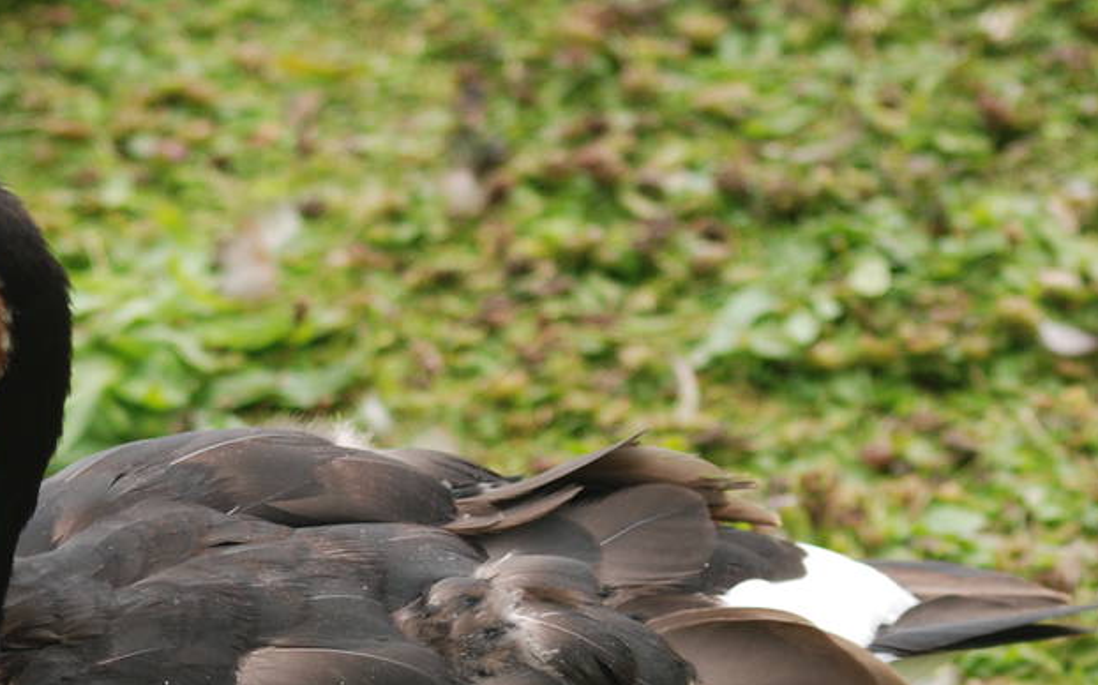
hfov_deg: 5.6
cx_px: 148
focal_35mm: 374
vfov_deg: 3.5
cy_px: 915
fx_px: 11195
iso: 200
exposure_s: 1/125
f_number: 4.2
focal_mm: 95
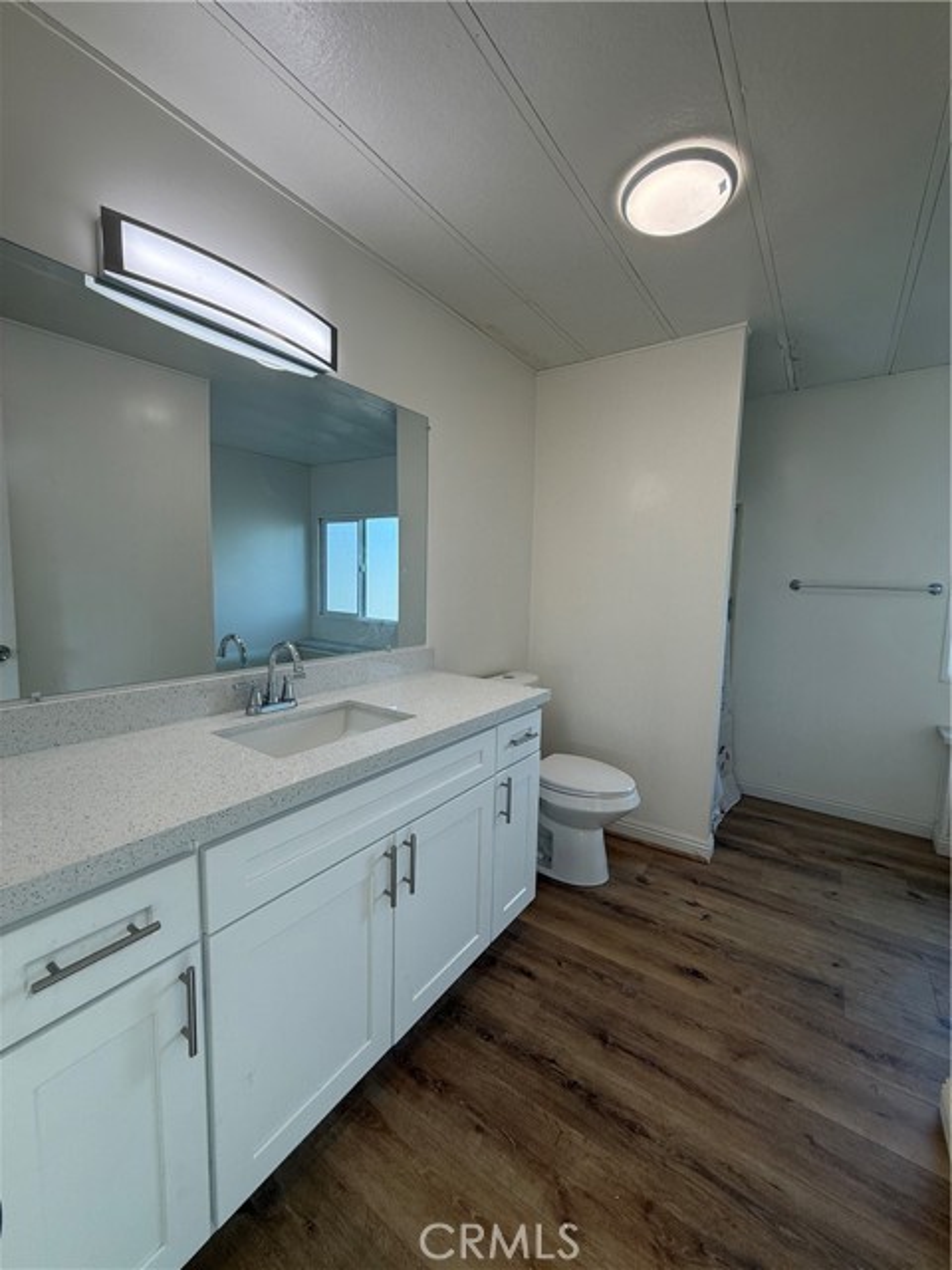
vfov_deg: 102.1
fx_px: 513
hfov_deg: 85.7
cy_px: 635
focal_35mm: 14
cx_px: 476
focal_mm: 2.22
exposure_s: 1/152
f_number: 2.2
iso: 64
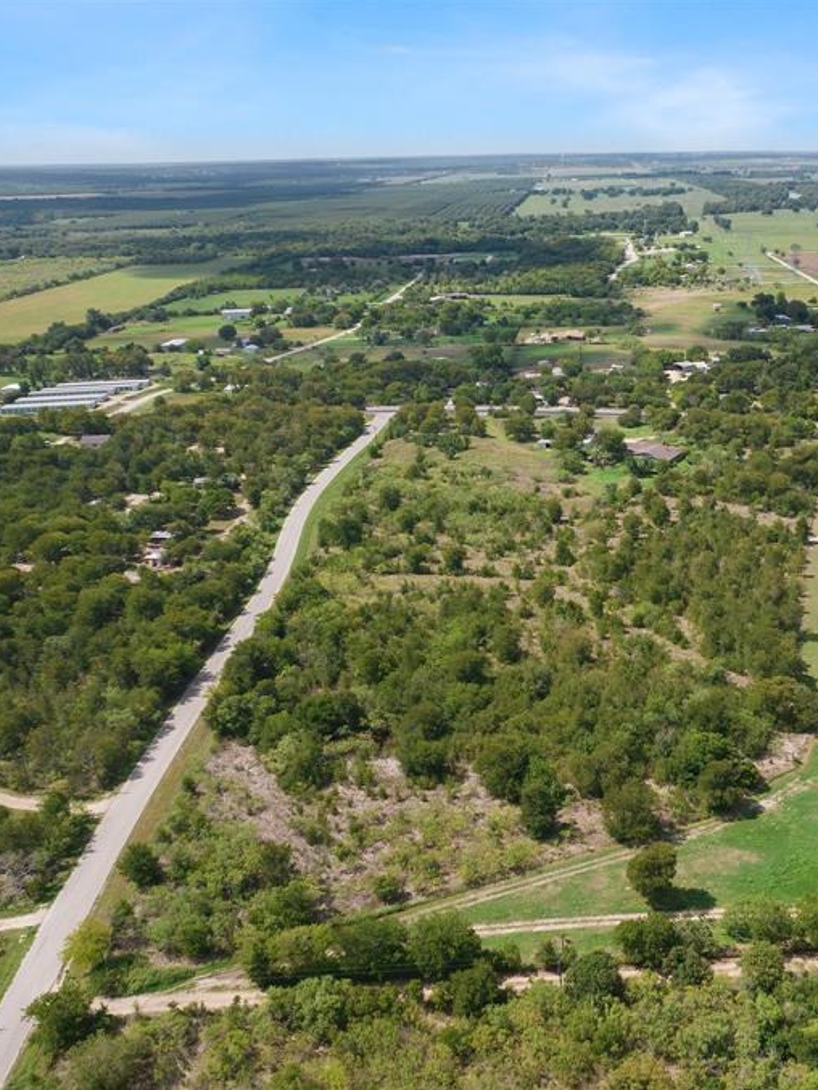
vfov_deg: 56.8
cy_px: 547
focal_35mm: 32
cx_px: 636
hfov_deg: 42.5
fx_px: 1008
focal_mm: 8.38
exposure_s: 1/1000
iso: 100
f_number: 2.8
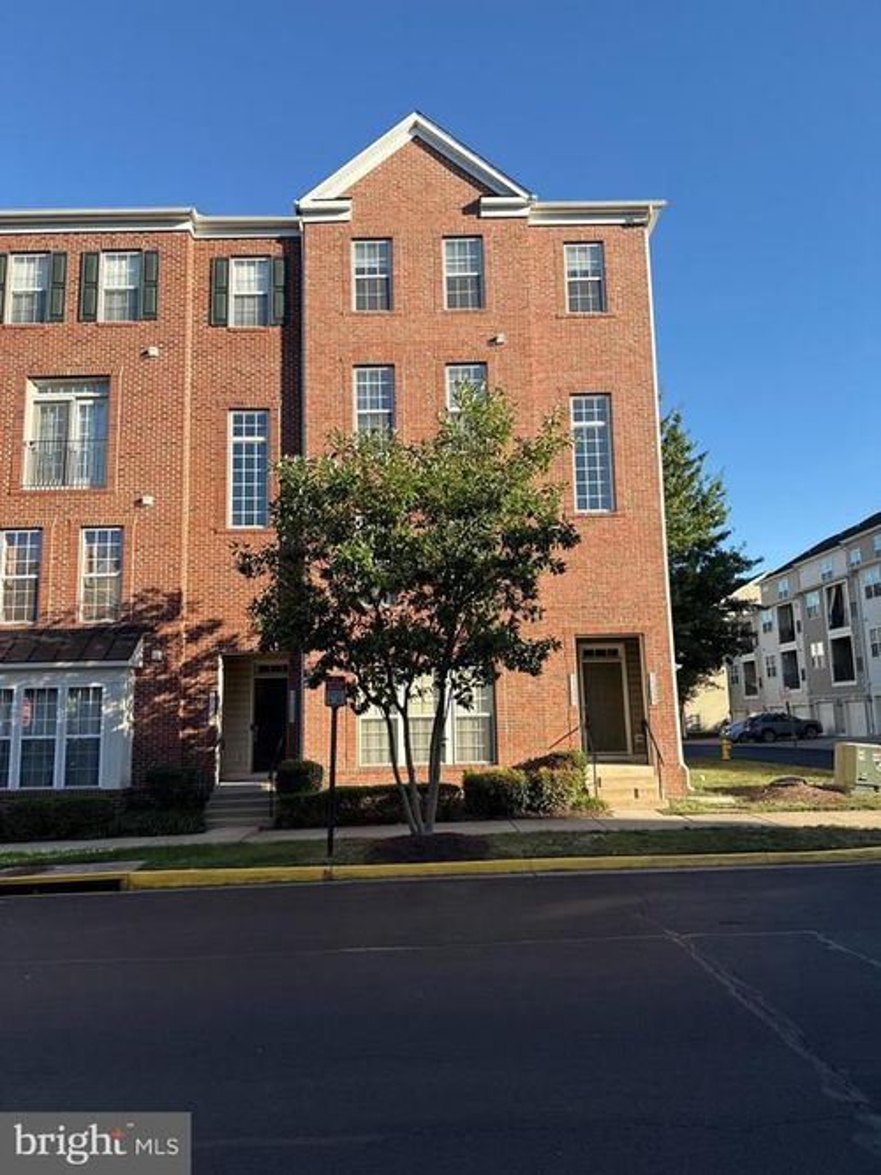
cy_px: 588
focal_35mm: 24
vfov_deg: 71.6
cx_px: 440
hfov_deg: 56.8
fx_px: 815
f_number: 1.78
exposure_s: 1/1901
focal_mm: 6.76
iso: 80
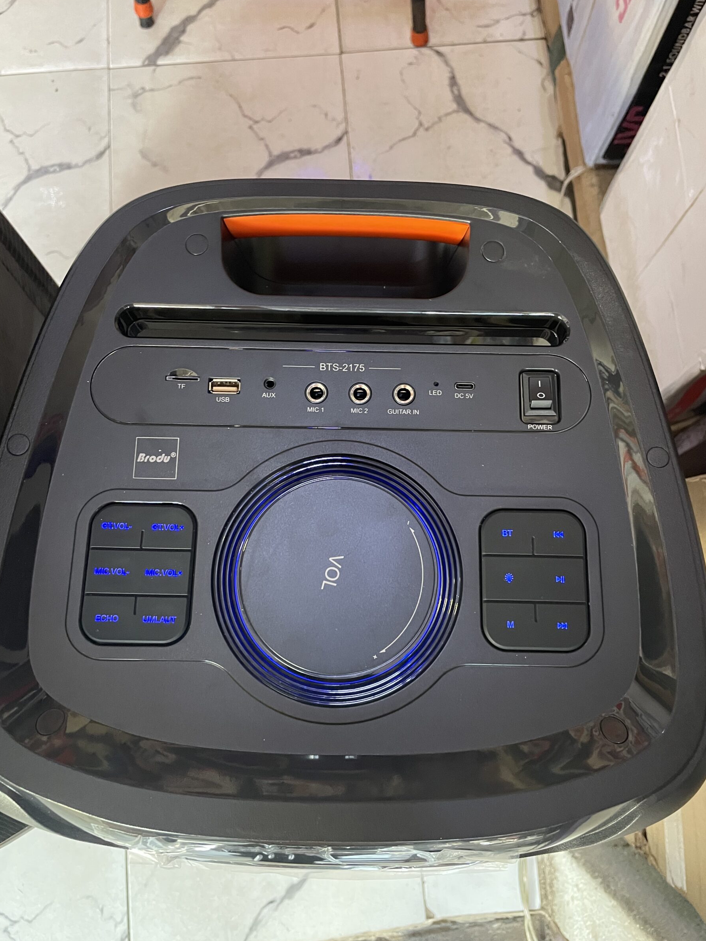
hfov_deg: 49.7
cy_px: 463
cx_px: 357
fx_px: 761
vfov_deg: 63.4
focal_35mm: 28
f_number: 1.6
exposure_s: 1/60
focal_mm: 4.2
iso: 500
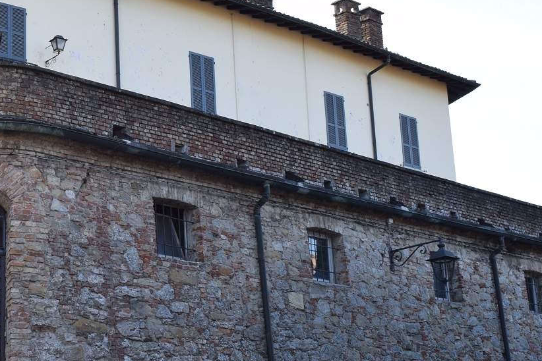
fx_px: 1099
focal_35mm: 73
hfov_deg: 26.7
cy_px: 200
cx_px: 50
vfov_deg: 18.7
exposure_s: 1/160
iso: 200
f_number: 6.3
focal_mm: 20
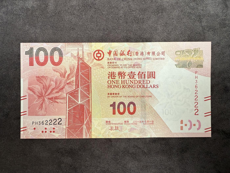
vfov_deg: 56.8
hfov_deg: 71.6
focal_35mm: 24
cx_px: 115
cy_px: 86
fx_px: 159
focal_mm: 2.22
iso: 125
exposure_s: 1/99
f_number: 2.2
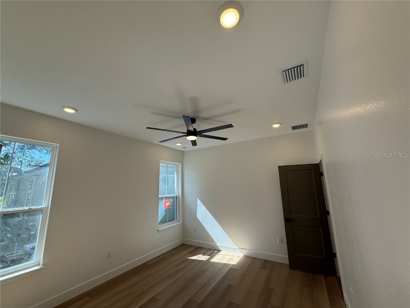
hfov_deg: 102.1
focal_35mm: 14
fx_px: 166
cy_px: 154
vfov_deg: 85.7
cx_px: 205
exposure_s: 1/187
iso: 50
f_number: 2.2
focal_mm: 2.22
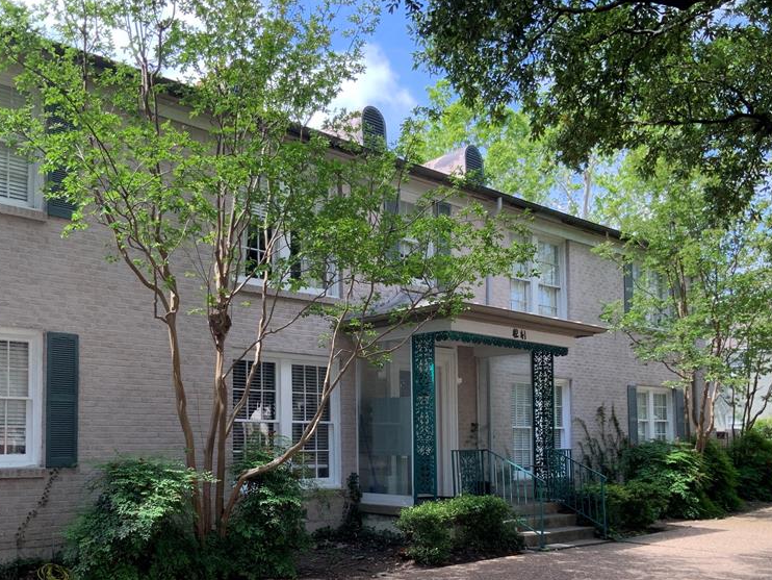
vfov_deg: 35.5
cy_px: 398
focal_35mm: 40
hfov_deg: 46.7
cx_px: 334
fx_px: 892
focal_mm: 3
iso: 16
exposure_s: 1/265
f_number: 1.8
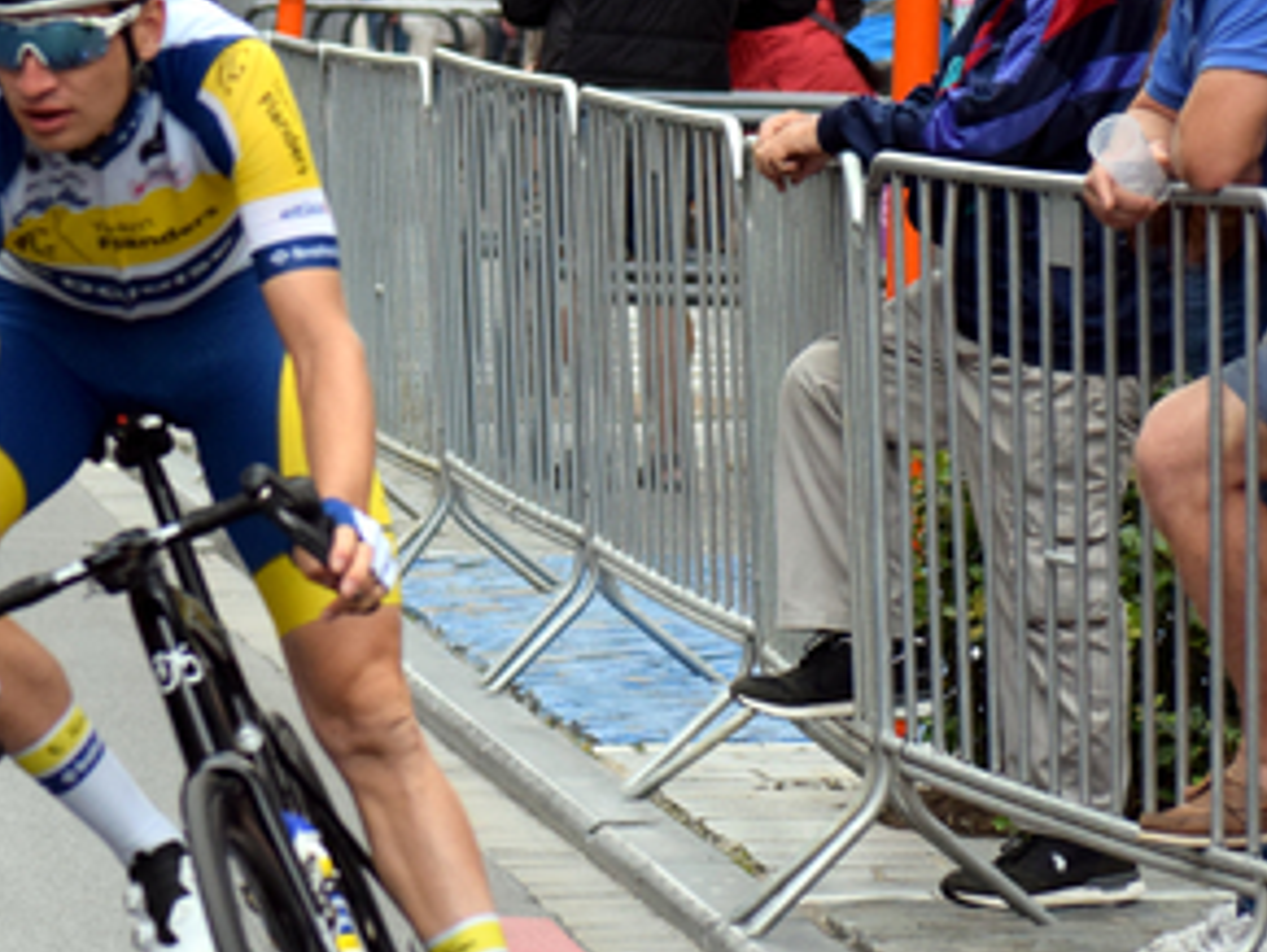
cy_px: 662
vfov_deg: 6.9
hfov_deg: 9.2
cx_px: 240
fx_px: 7876
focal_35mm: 215
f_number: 4.2
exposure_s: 1/500
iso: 1250
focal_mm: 72
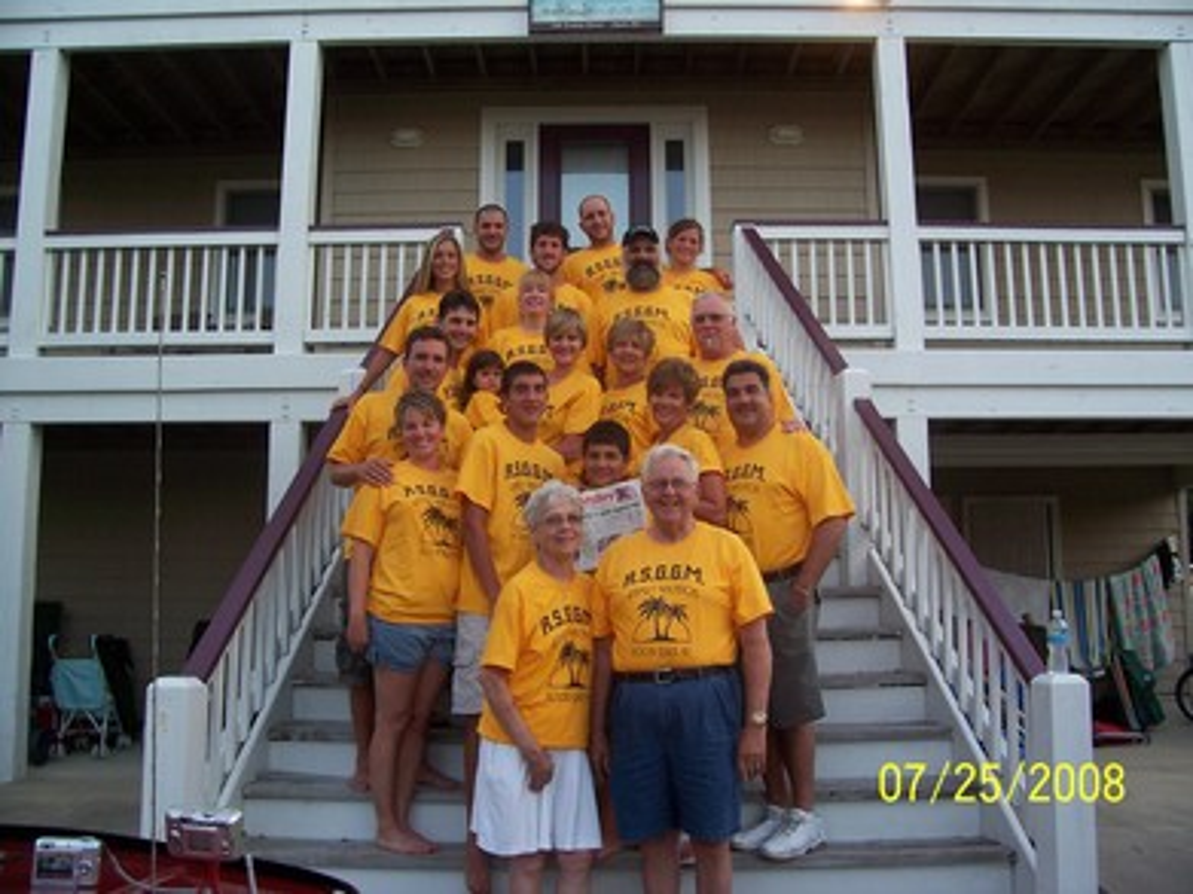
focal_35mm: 34
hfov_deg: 54.0
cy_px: 447
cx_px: 596
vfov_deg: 41.8
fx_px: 1171
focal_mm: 5.6
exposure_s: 1/180
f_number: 2.7
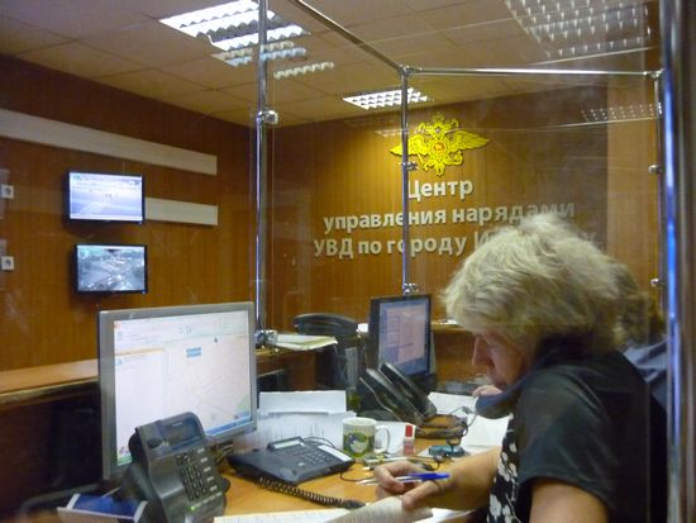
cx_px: 348
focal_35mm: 33
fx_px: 664
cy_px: 262
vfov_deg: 43.0
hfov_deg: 55.3
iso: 800
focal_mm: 5.5
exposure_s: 1/50
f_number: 2.8
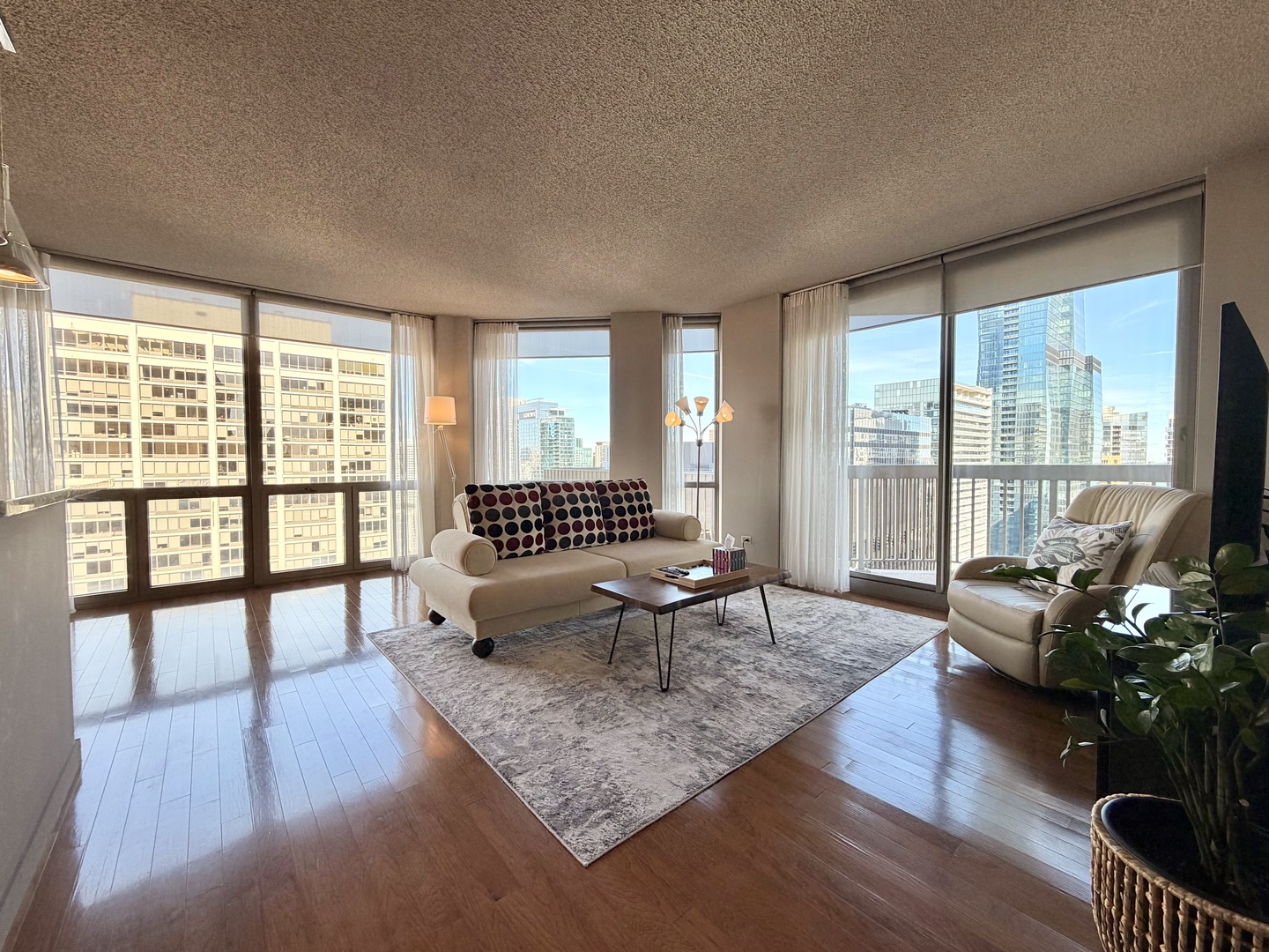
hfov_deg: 102.1
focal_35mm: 14
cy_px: 476
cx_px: 634
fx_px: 513
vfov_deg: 85.7
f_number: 2.2
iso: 50
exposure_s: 1/211
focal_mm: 2.22
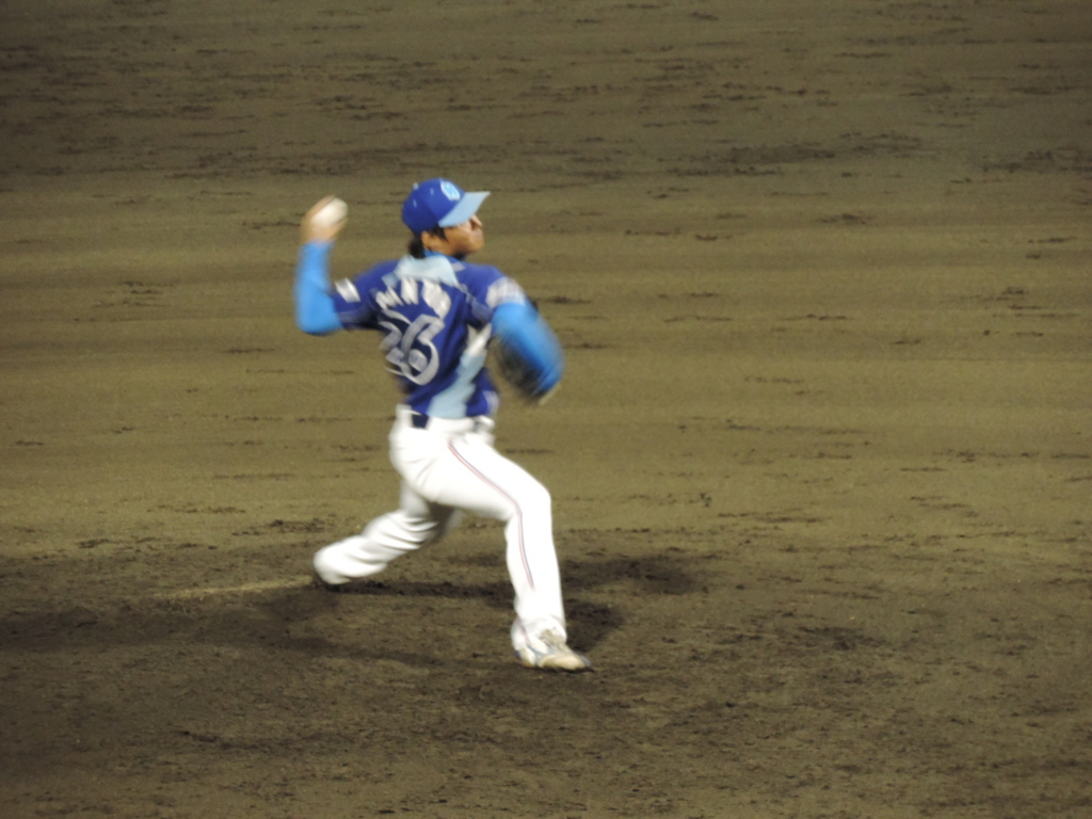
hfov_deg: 4.0
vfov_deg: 3.0
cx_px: 546
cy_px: 410
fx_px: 15773
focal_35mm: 500
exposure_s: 1/60
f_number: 4.9
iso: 720
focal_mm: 89.1
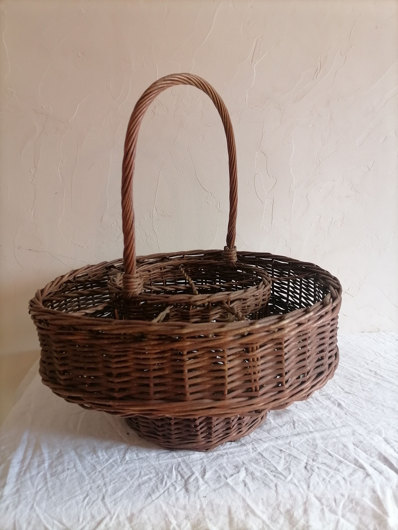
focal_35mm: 26
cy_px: 265
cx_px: 199
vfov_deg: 67.3
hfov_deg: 53.1
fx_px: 399
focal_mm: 5.4
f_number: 1.8
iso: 160
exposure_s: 1/33.3
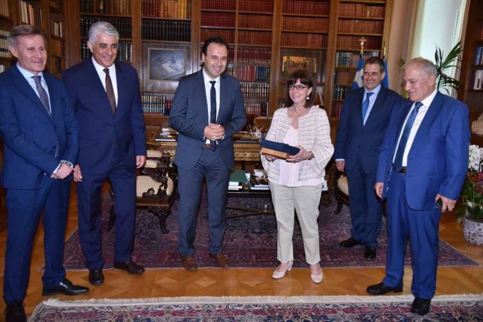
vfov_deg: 41.1
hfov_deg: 58.7
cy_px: 161
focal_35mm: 32
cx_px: 242
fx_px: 429
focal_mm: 32
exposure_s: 1/500
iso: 2000
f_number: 4
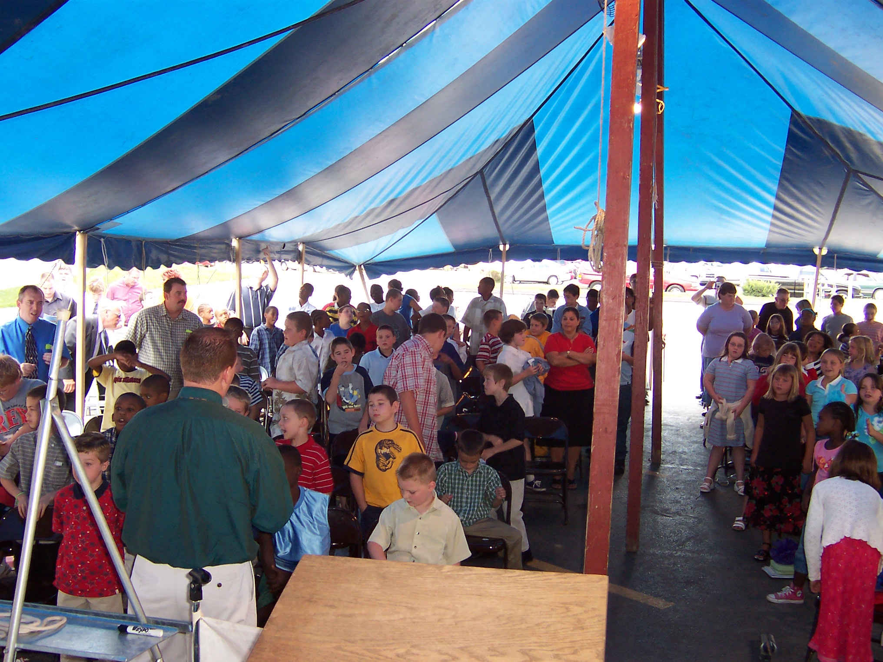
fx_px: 918
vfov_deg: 39.7
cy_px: 331
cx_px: 442
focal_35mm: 36
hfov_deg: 51.4
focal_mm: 5.6
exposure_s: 1/60
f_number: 2.8
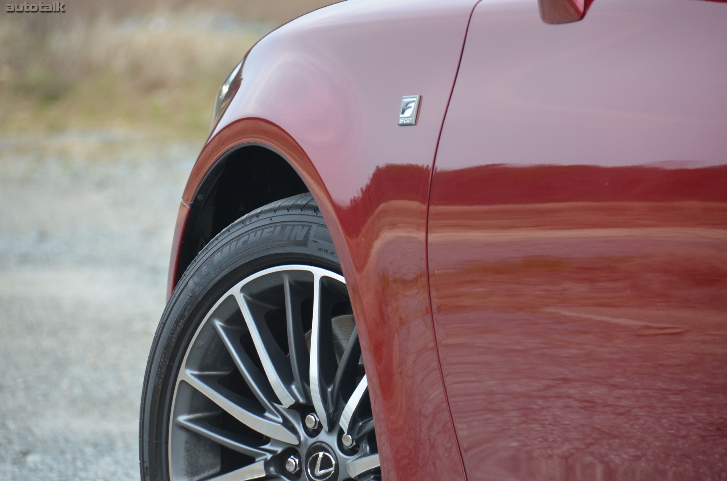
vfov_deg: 4.6
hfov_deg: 6.9
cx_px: 364
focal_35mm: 300
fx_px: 6046
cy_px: 240
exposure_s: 1/640
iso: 800
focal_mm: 200
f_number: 5.6
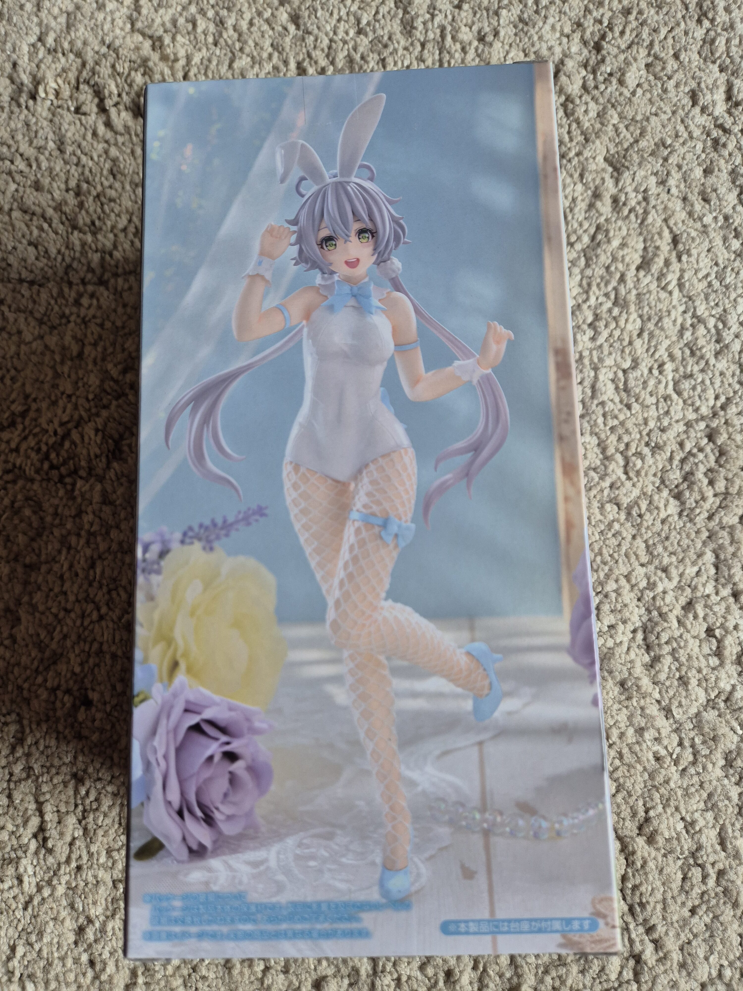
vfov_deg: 73.9
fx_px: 658
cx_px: 372
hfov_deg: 58.9
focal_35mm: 23
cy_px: 496
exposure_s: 1/180
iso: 200
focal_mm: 5.4
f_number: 1.8
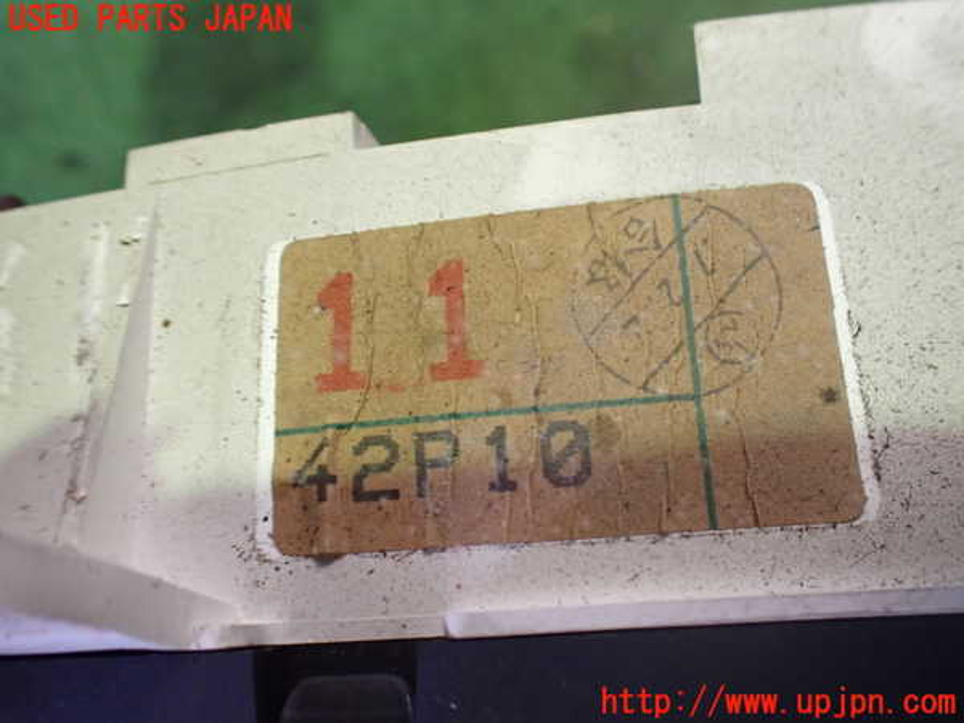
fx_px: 835
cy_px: 362
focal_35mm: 30
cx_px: 482
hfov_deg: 60.0
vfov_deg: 46.8
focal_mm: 5.4
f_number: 2.3
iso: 800
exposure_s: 1/60
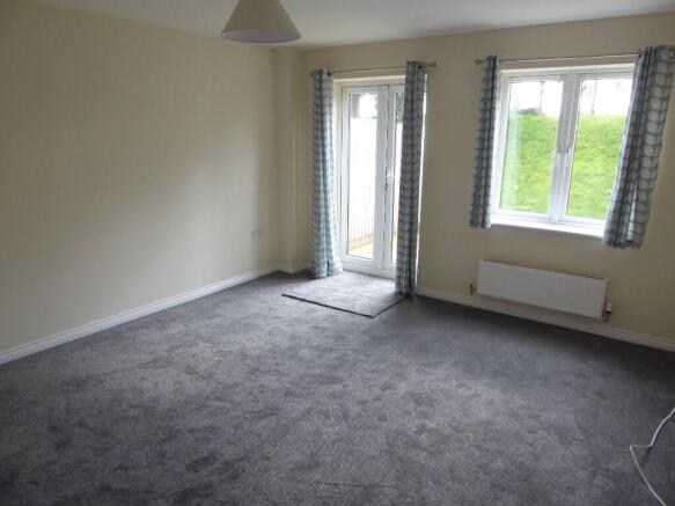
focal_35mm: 25
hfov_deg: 69.4
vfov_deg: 54.9
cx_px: 338
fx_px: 487
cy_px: 253
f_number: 3.3
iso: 400
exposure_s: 1/125
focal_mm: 4.3
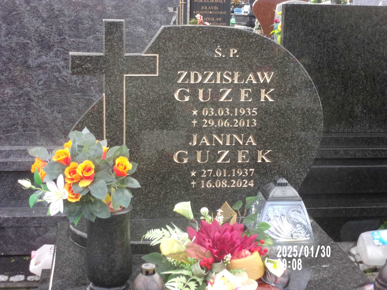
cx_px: 194
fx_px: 716
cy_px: 145
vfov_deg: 22.9
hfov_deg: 30.3
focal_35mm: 64
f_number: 5.2
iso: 171
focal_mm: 11.5
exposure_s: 1/34
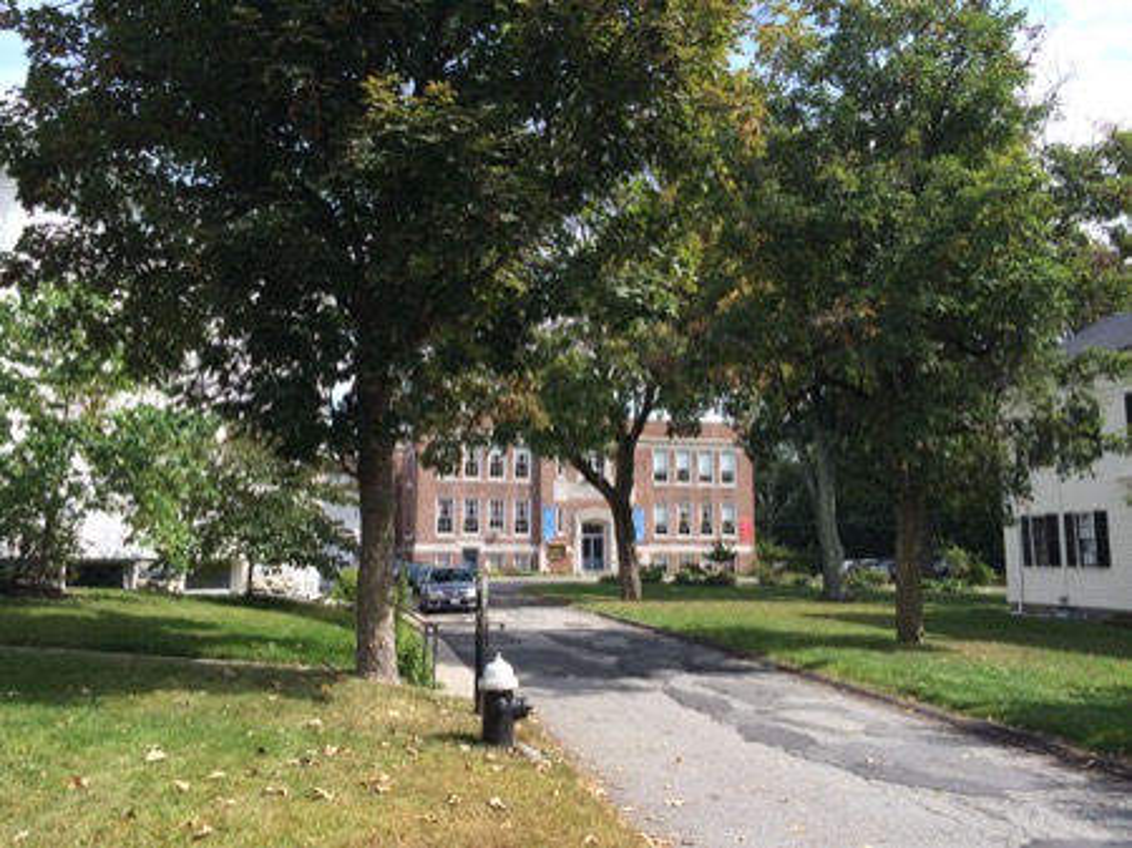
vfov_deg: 48.2
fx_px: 948
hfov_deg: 61.7
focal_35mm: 29
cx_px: 566
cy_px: 424
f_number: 2.2
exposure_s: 1/933
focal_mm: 4.15
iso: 32
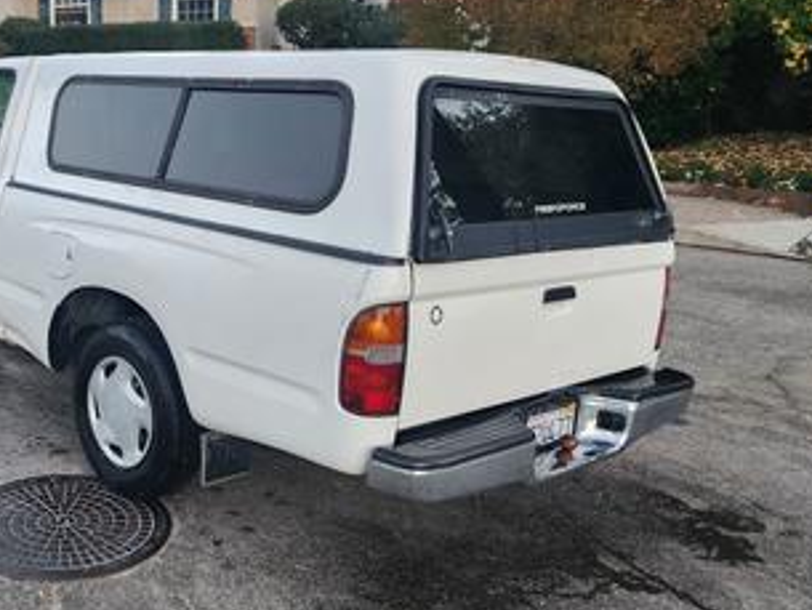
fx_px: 892
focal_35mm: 38
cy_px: 293
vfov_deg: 37.7
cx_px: 157
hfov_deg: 46.3
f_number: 1.8
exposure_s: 1/180
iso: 160
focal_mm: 6.4
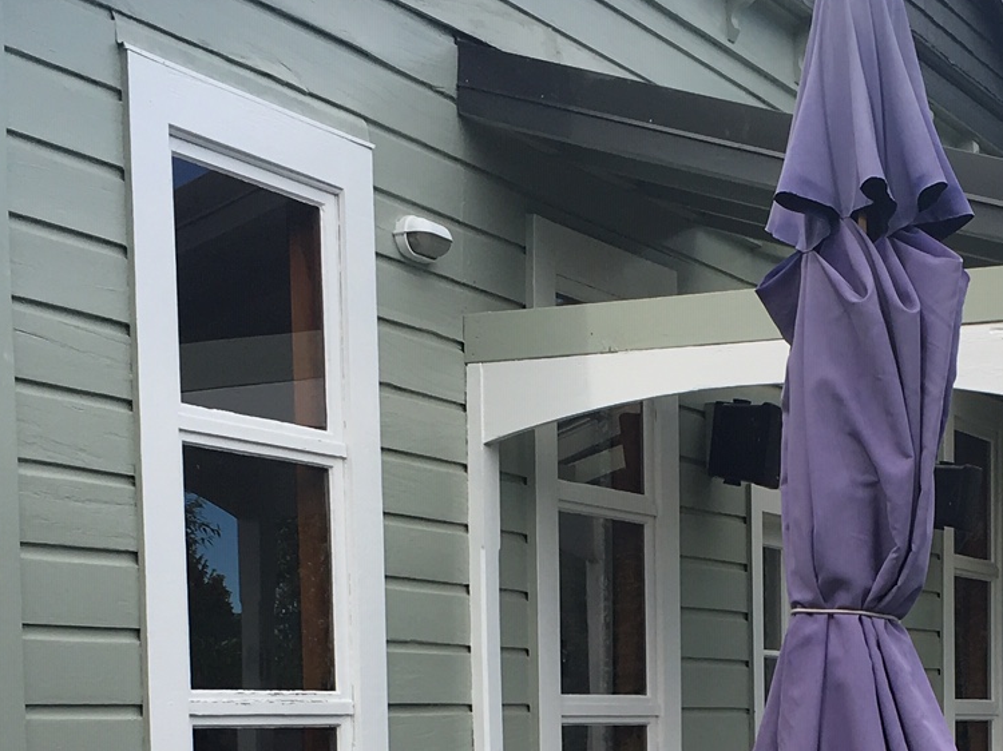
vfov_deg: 18.1
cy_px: 842
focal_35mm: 78
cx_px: 713
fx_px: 2259
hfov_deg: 24.8
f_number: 2.2
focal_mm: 4.15
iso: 25
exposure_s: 1/668
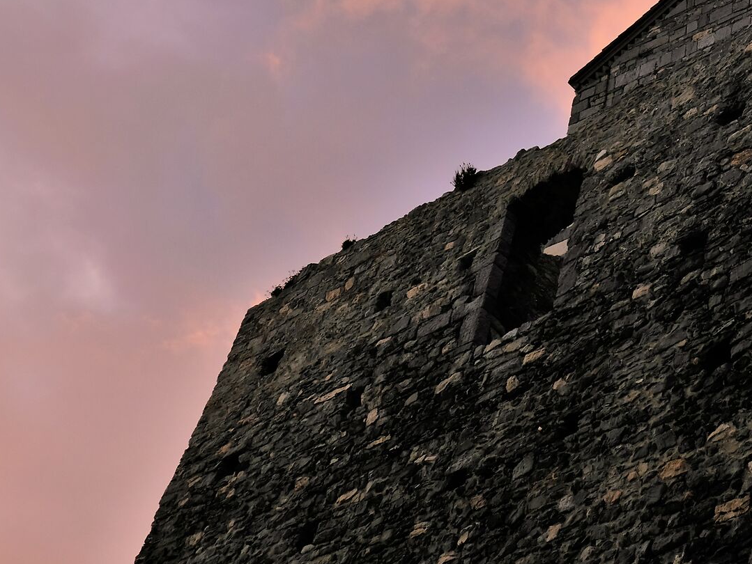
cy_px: 31
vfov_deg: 22.9
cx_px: 765
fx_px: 1347
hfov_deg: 29.0
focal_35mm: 62
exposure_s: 1/200
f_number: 3.2
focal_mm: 19.6
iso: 200
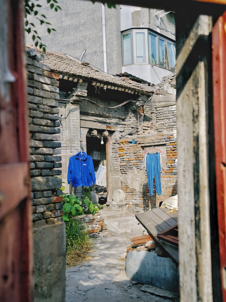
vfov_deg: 40.4
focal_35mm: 47
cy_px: 151
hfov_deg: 30.9
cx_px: 114
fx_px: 409
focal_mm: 43
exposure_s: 1/1000
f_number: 4.5
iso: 100
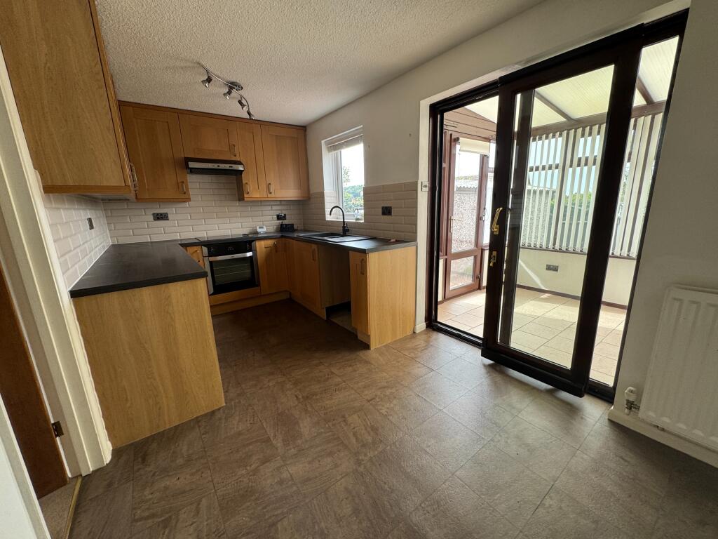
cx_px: 359
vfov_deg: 85.7
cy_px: 270
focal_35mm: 14
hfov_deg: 102.1
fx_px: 290
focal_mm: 2.22
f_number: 2.2
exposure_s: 1/99
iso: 80
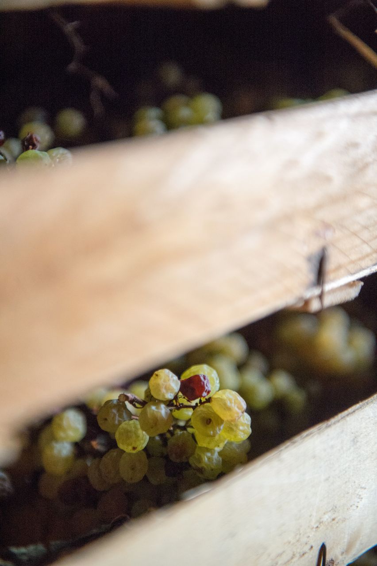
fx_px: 975
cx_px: 188
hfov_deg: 21.9
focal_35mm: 62
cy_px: 283
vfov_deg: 32.4
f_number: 2.8
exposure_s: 1/250
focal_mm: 62
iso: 3200
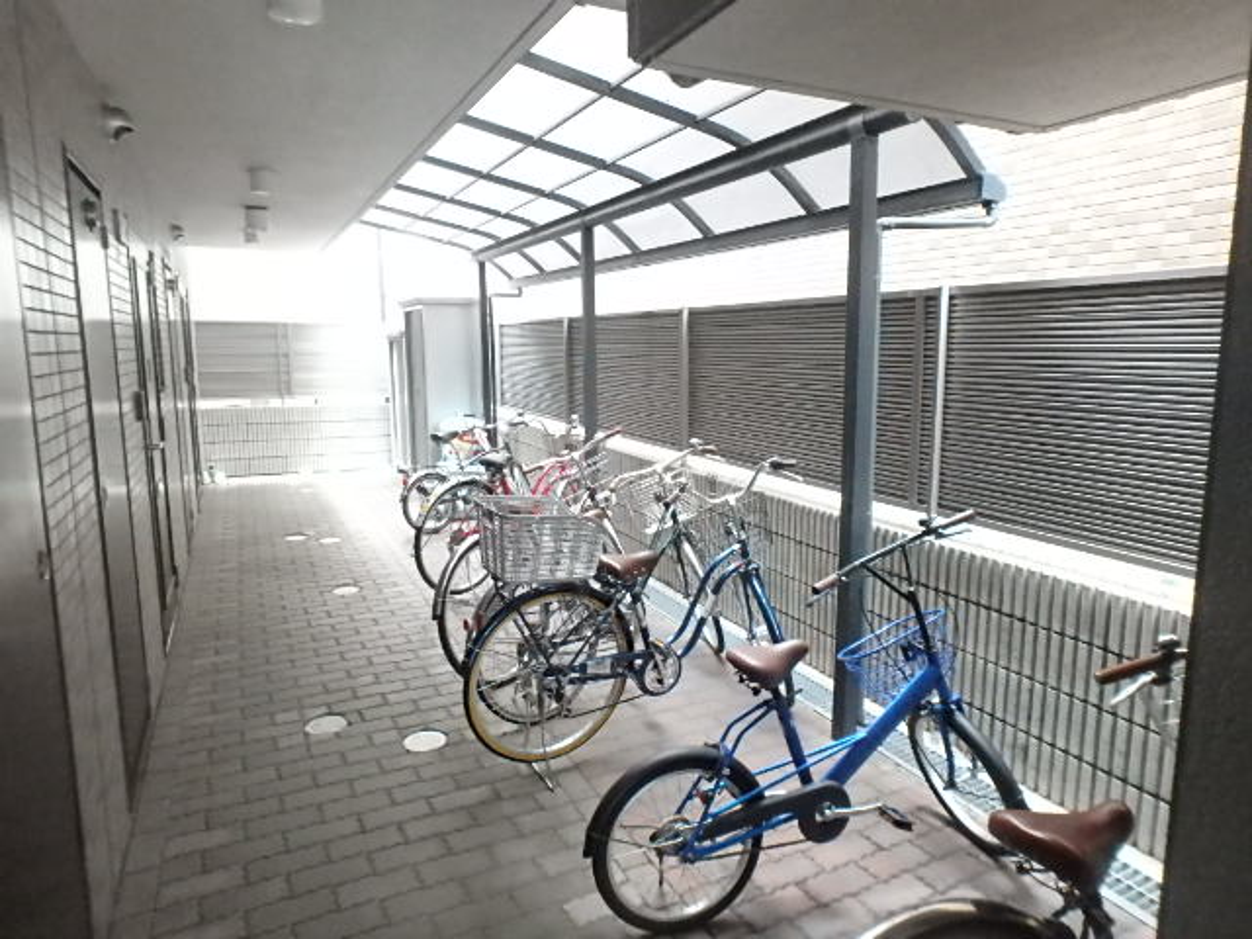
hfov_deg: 79.0
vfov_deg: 63.4
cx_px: 626
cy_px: 470
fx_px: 760
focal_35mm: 21
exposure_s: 1/8
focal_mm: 3.7
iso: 1250
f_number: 3.5
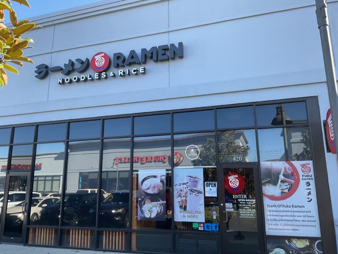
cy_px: 127
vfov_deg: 48.2
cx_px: 169
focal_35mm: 29
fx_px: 283
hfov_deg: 61.7
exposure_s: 1/251
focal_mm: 3
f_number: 1.8
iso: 16
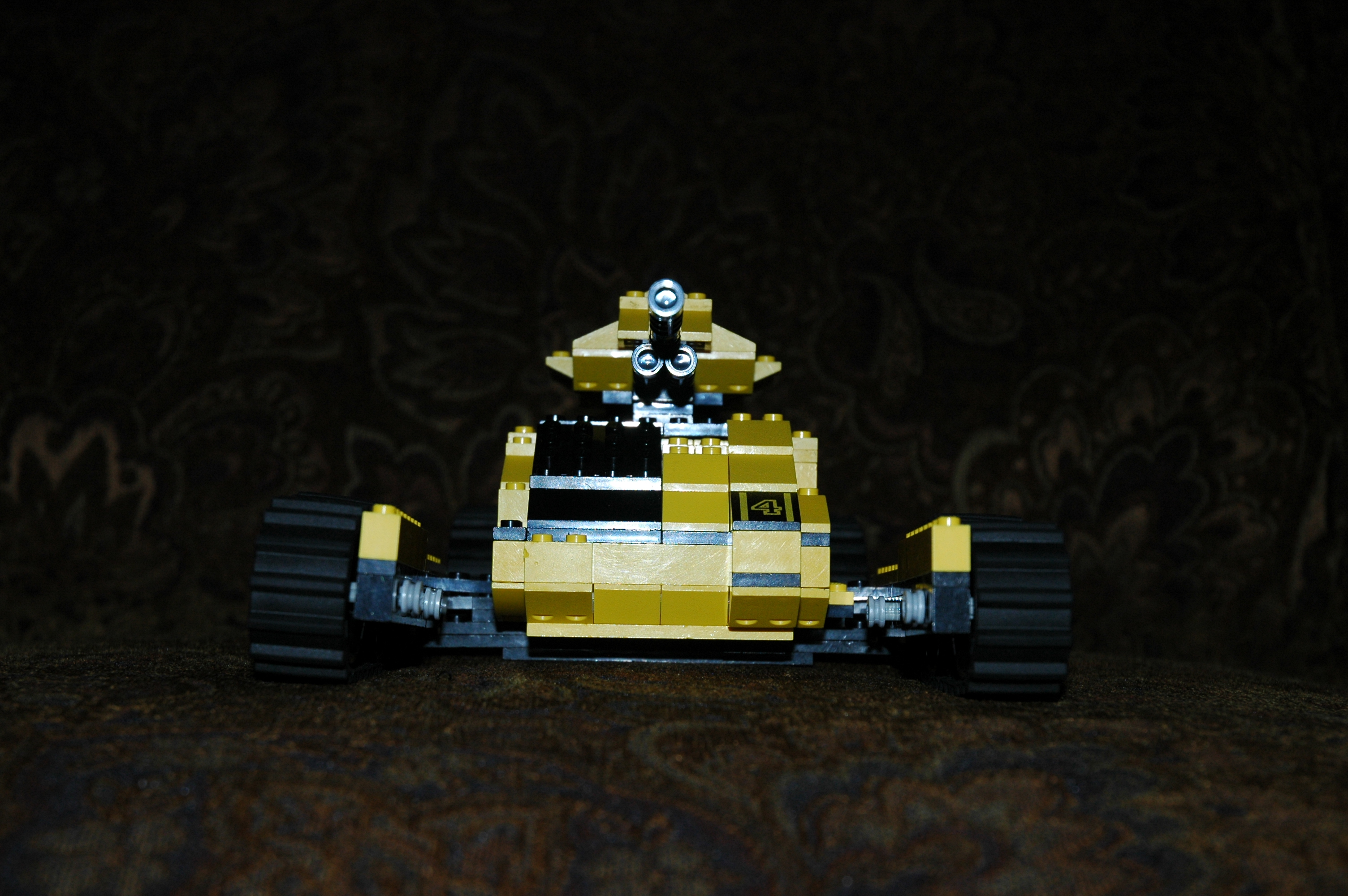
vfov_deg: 19.7
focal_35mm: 69
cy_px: 448
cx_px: 674
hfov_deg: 29.3
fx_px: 2581
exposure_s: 1/125
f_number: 7.1
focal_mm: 46
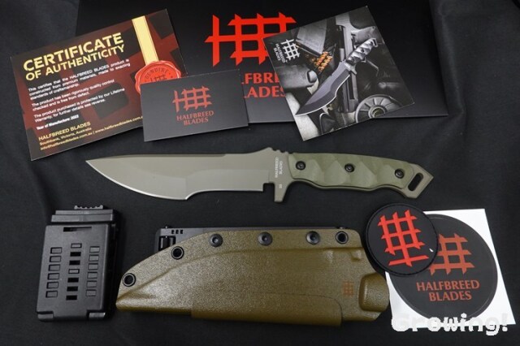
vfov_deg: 53.1
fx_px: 346
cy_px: 173
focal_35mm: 24
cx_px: 260
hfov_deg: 73.8
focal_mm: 9.02
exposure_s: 1/30
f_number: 6.3
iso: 640
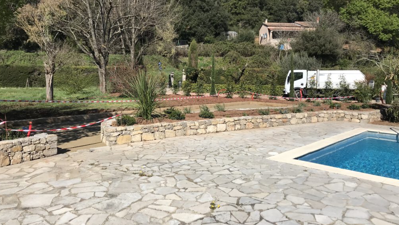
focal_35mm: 31
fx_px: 328
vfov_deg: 37.7
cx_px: 197
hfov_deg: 62.6
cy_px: 102
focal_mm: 3.99
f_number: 1.8
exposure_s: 1/3546
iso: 20
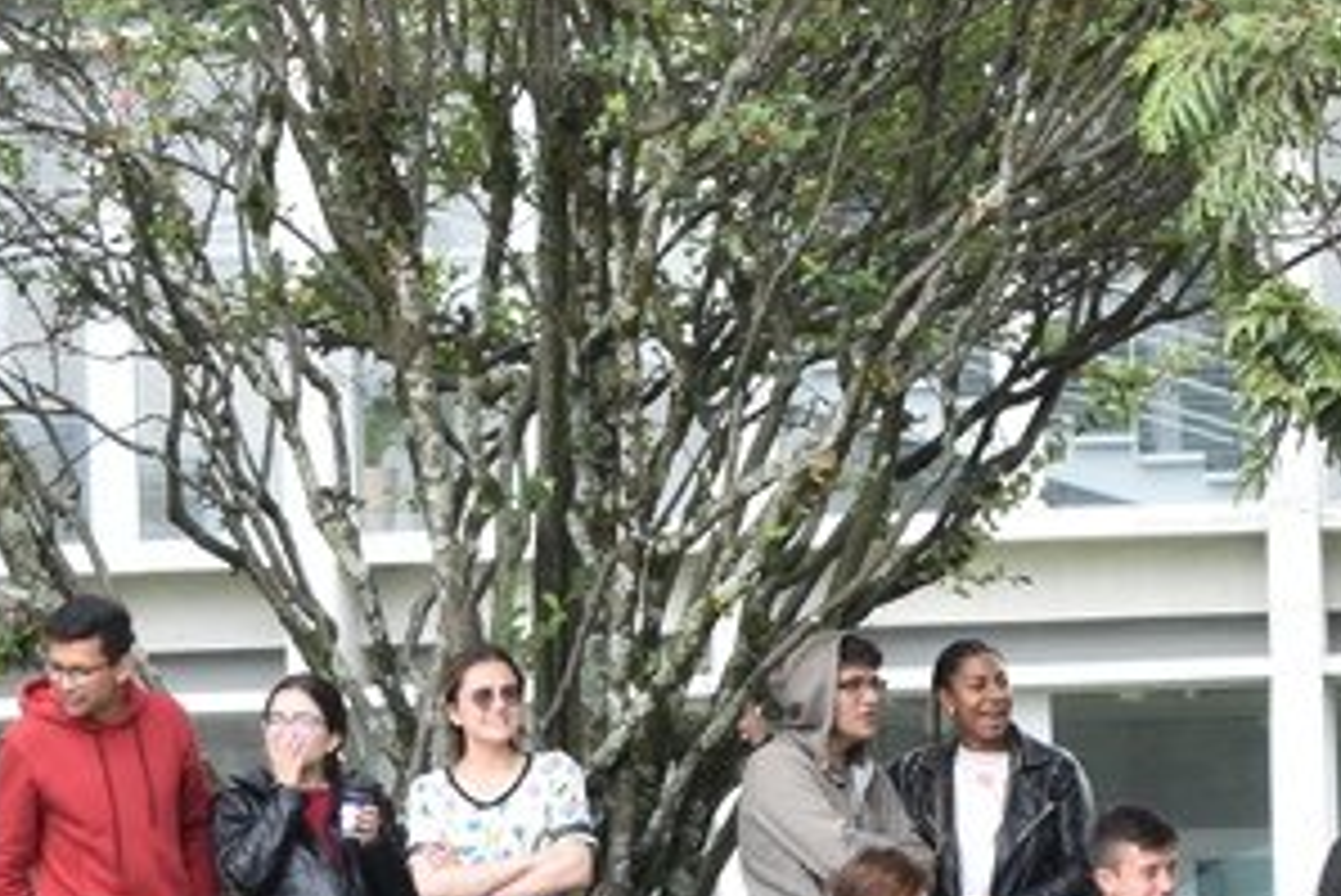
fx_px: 12373
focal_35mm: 332
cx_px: 1624
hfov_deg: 6.2
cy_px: 955
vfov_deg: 4.1
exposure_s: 1/250
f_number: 8
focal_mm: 55
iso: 800
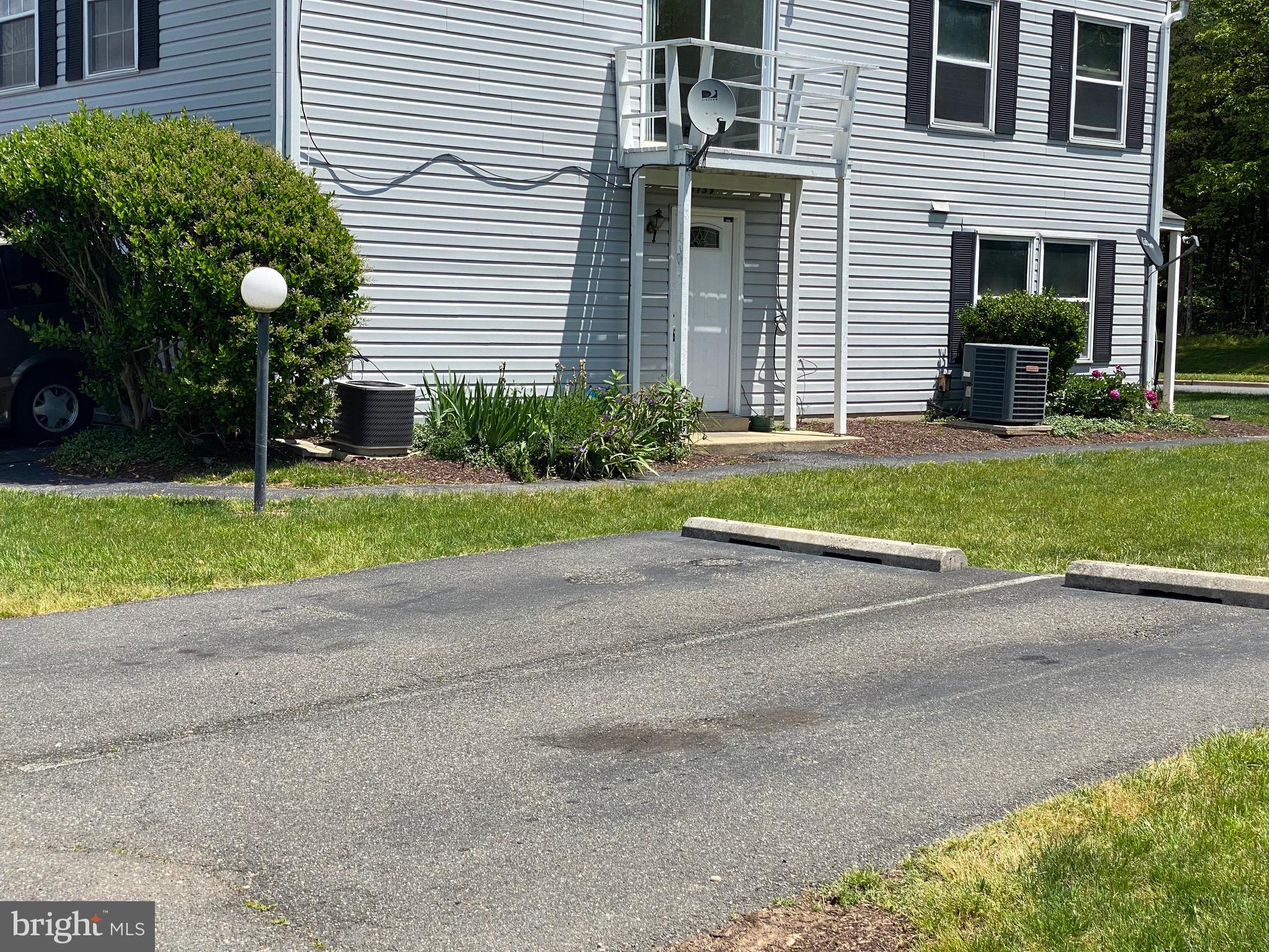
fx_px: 1906
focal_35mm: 52
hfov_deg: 36.8
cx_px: 634
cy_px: 476
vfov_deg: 28.0
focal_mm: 6
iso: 20
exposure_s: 1/1712
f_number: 2
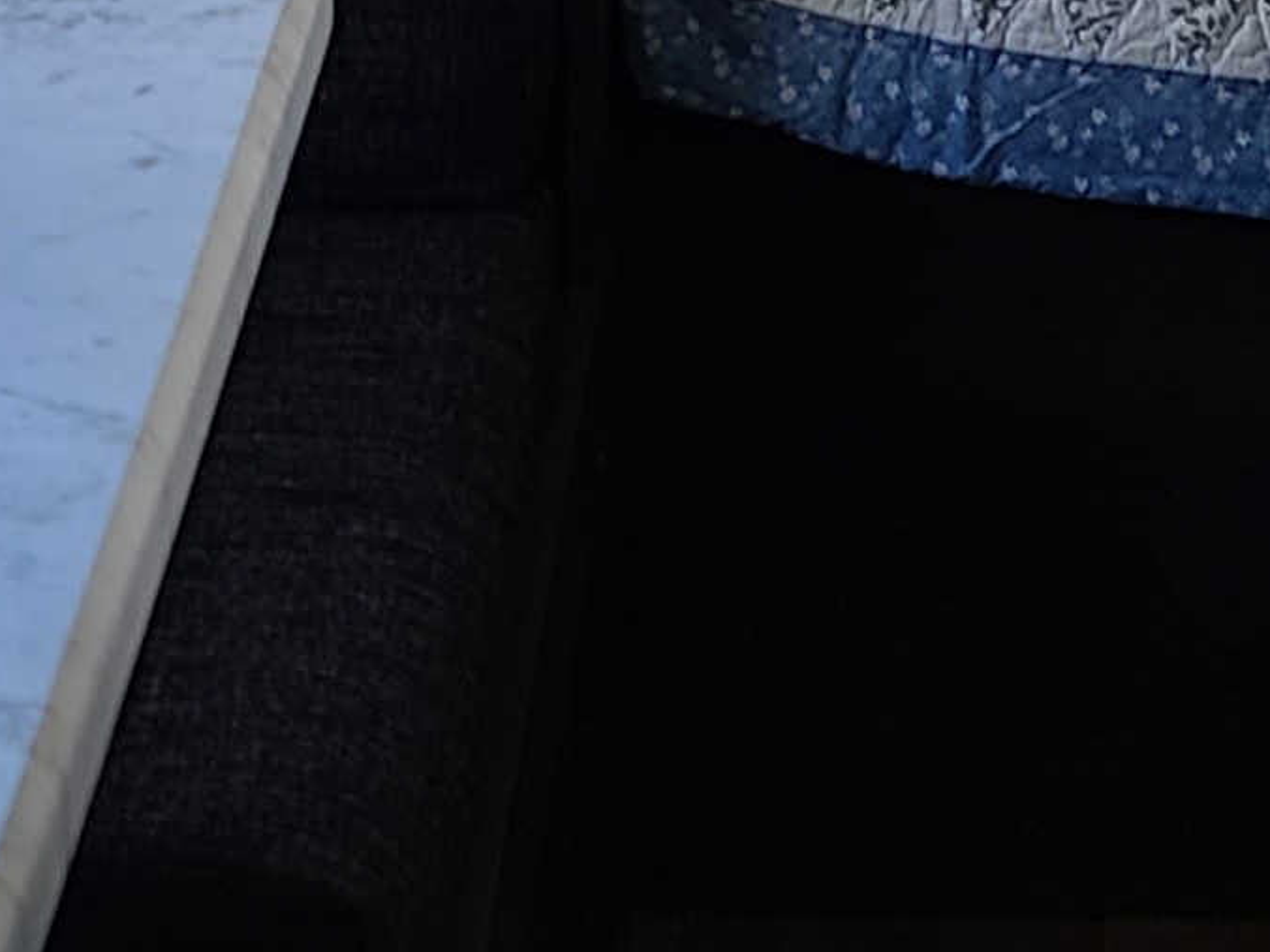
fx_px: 5430
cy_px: -1575
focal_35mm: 148
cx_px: 849
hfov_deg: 13.3
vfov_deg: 8.8
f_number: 1.8
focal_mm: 7
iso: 64
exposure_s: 1/59
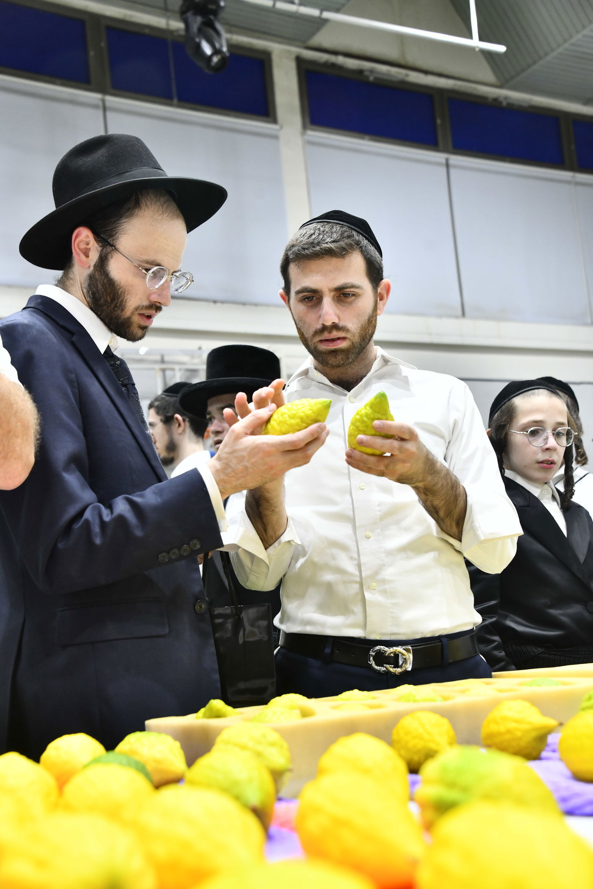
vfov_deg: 41.1
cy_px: 444
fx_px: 1186
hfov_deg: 28.1
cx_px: 296
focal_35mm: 48
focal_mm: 48
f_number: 5.6
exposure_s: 1/125
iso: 1000
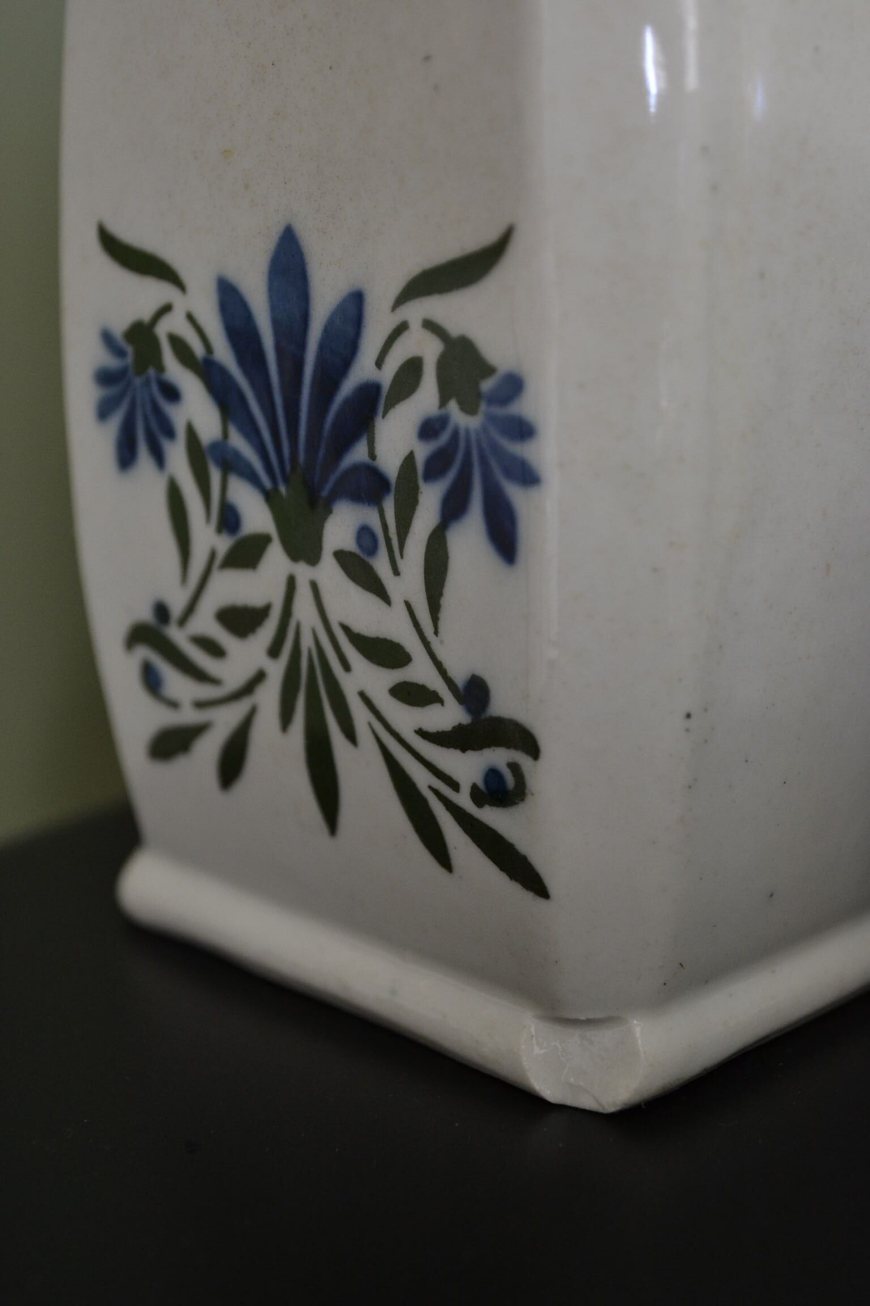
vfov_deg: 35.1
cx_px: 435
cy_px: 653
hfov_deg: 23.8
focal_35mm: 57
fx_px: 2066
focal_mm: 38
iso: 1000
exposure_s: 1/60
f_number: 5
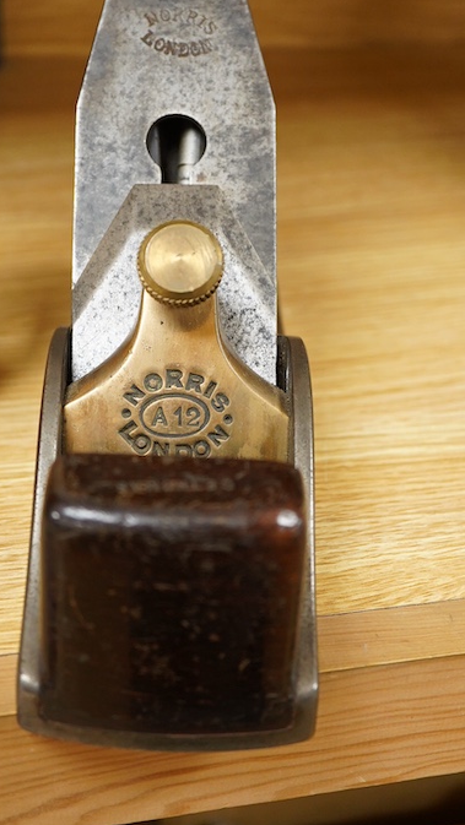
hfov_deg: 19.1
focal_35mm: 63
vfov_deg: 33.3
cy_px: 360
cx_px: 185
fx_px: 1380
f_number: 3.5
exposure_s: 1/125
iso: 1250
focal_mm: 30
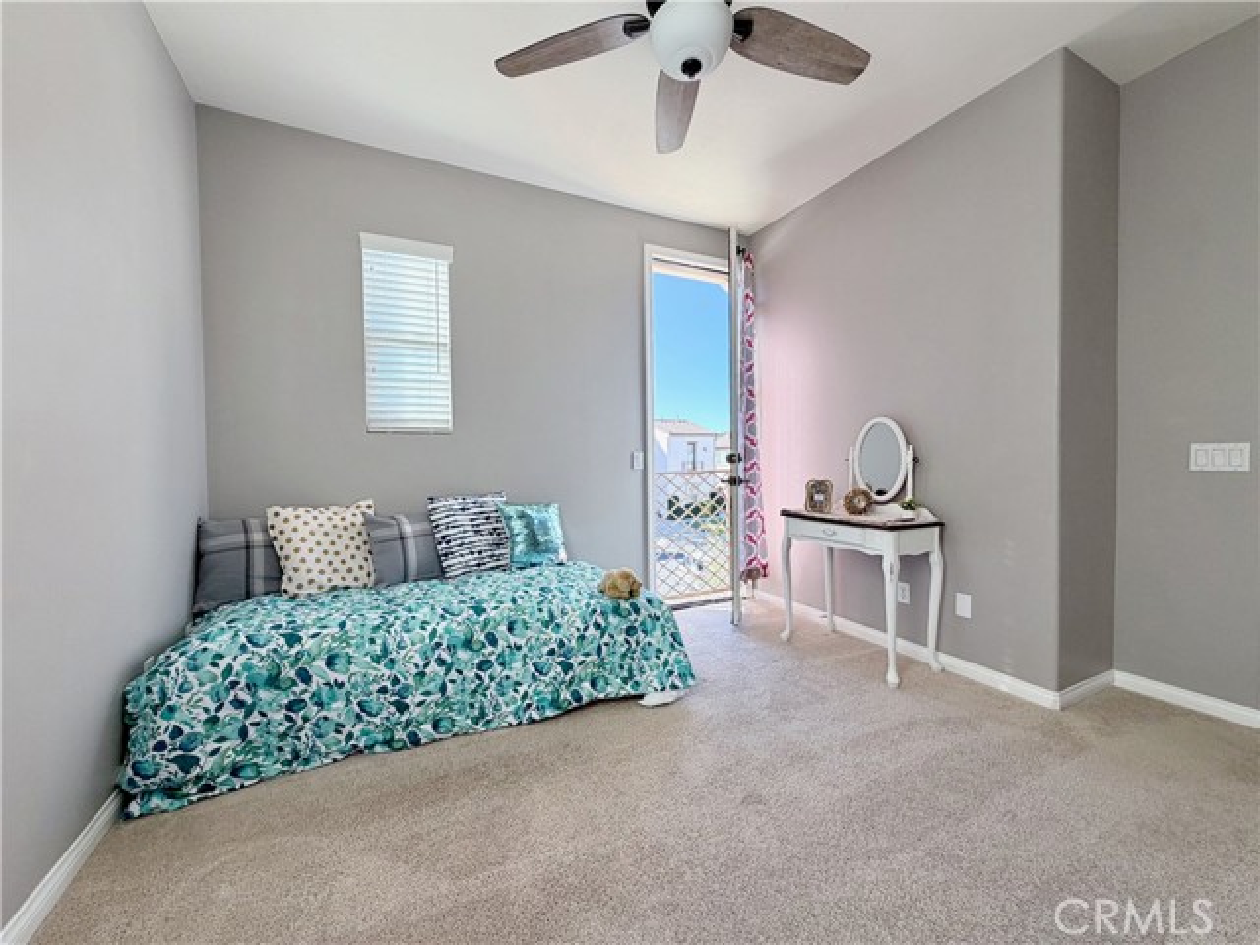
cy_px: 472
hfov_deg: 102.1
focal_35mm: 14
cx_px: 630
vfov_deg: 85.7
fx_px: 510
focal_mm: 2.22
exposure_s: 1/151
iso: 50
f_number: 2.2
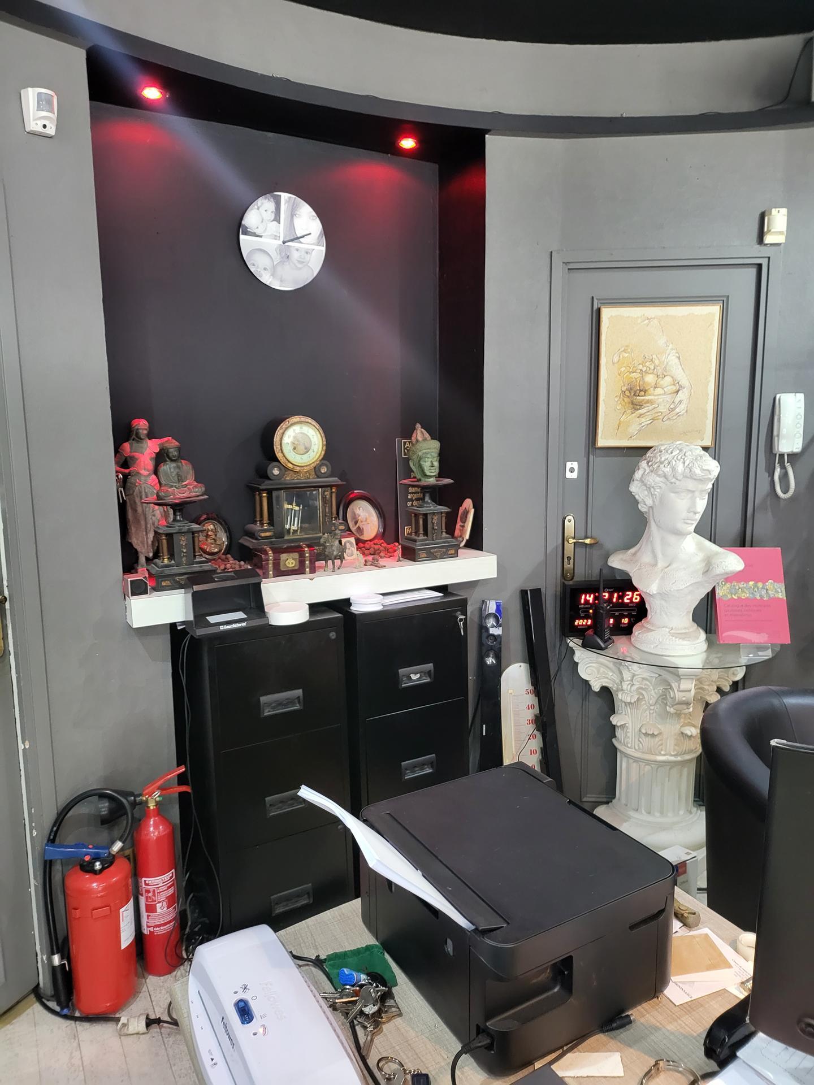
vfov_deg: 71.6
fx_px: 752
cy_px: 542
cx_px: 407
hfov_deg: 56.8
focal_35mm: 24
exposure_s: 1/25
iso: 800
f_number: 1.8
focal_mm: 5
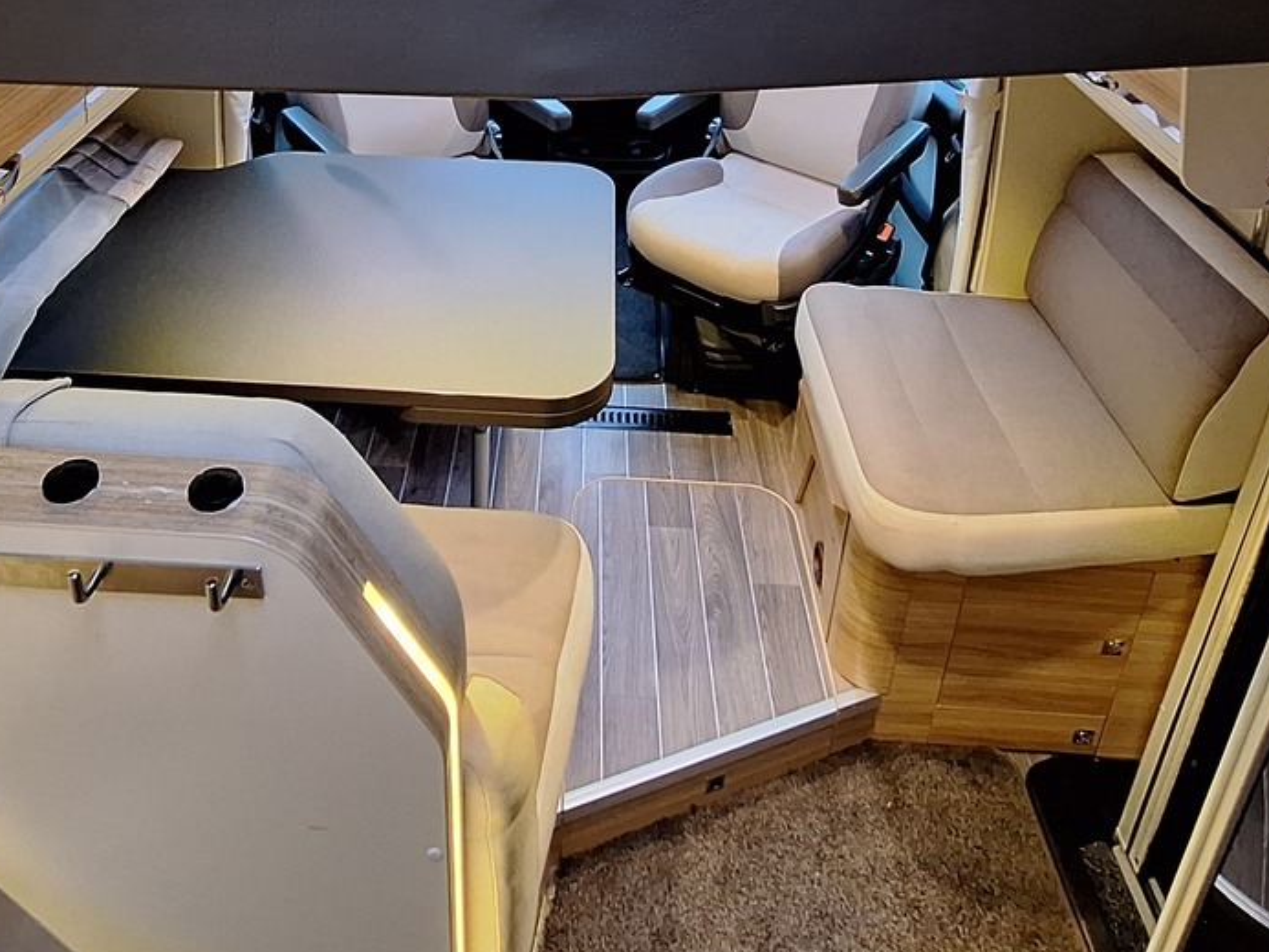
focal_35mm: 27
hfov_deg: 64.9
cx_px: 533
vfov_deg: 46.7
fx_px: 990
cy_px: 108
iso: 250
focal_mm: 1.74
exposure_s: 1/24
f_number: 2.2
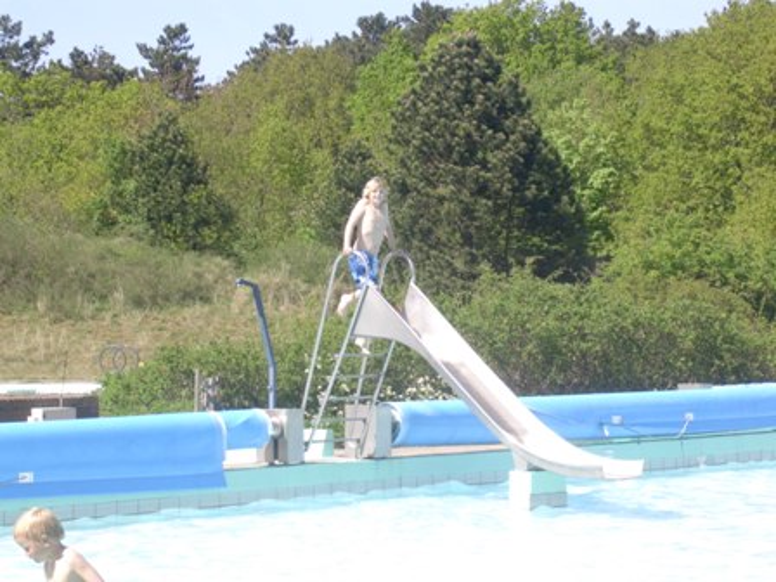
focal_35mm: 111
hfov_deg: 17.7
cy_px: 291
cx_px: 388
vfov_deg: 13.3
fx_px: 2488
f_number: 4.8
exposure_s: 1/256
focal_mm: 16.8
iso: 70
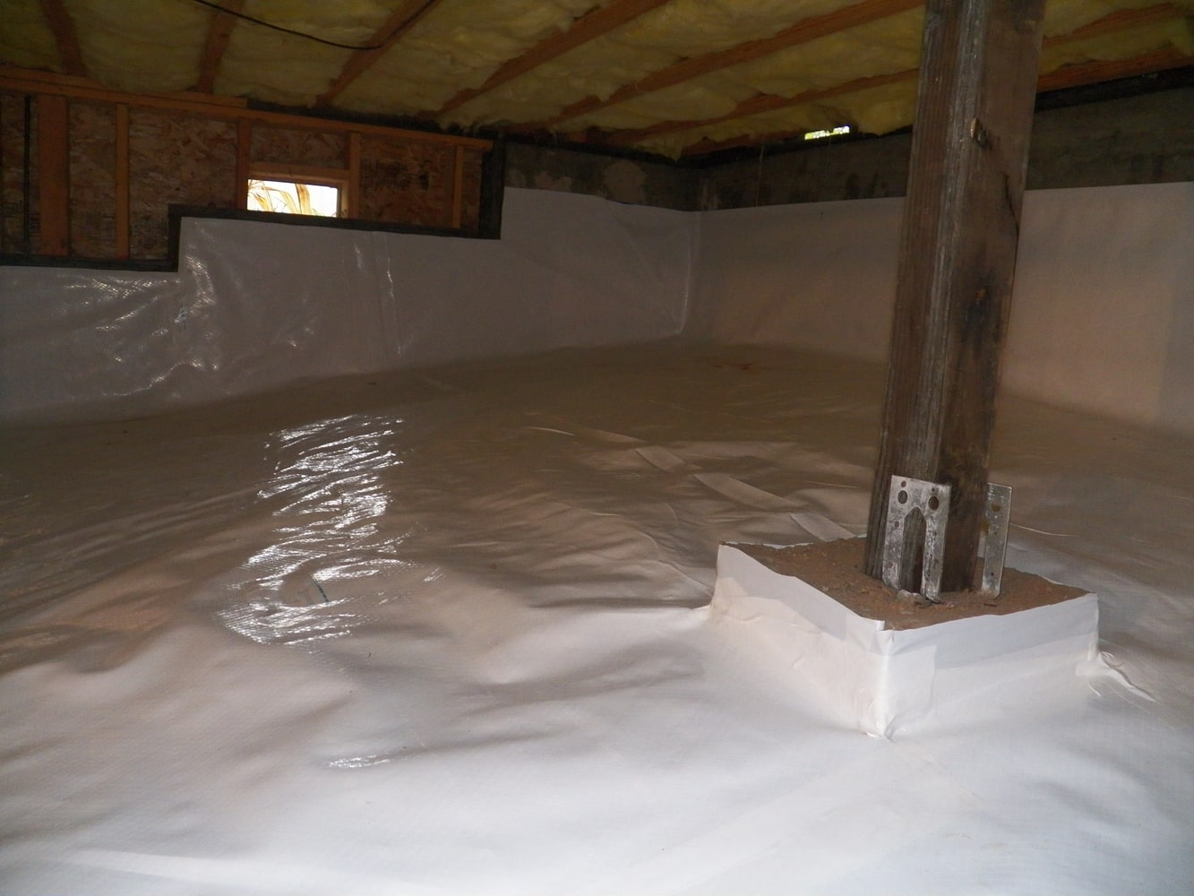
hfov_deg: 63.4
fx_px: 966
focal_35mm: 28
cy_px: 448
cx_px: 597
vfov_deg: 49.8
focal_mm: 4.9
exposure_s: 1/30
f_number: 2.8
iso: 400
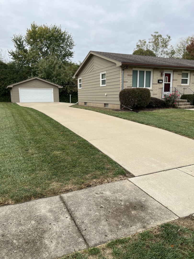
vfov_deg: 67.3
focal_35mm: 26
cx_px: 97
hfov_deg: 53.1
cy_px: 130
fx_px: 194
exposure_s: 1/2123
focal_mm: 5.7
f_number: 1.5
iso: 50
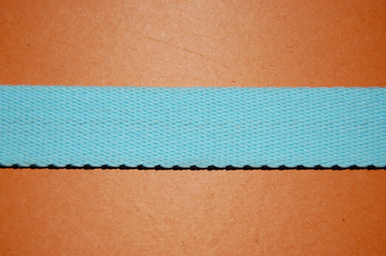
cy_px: 128
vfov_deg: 21.5
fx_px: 675
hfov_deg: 31.9
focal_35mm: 63
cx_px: 193
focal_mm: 42
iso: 360
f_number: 5.3
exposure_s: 1/60
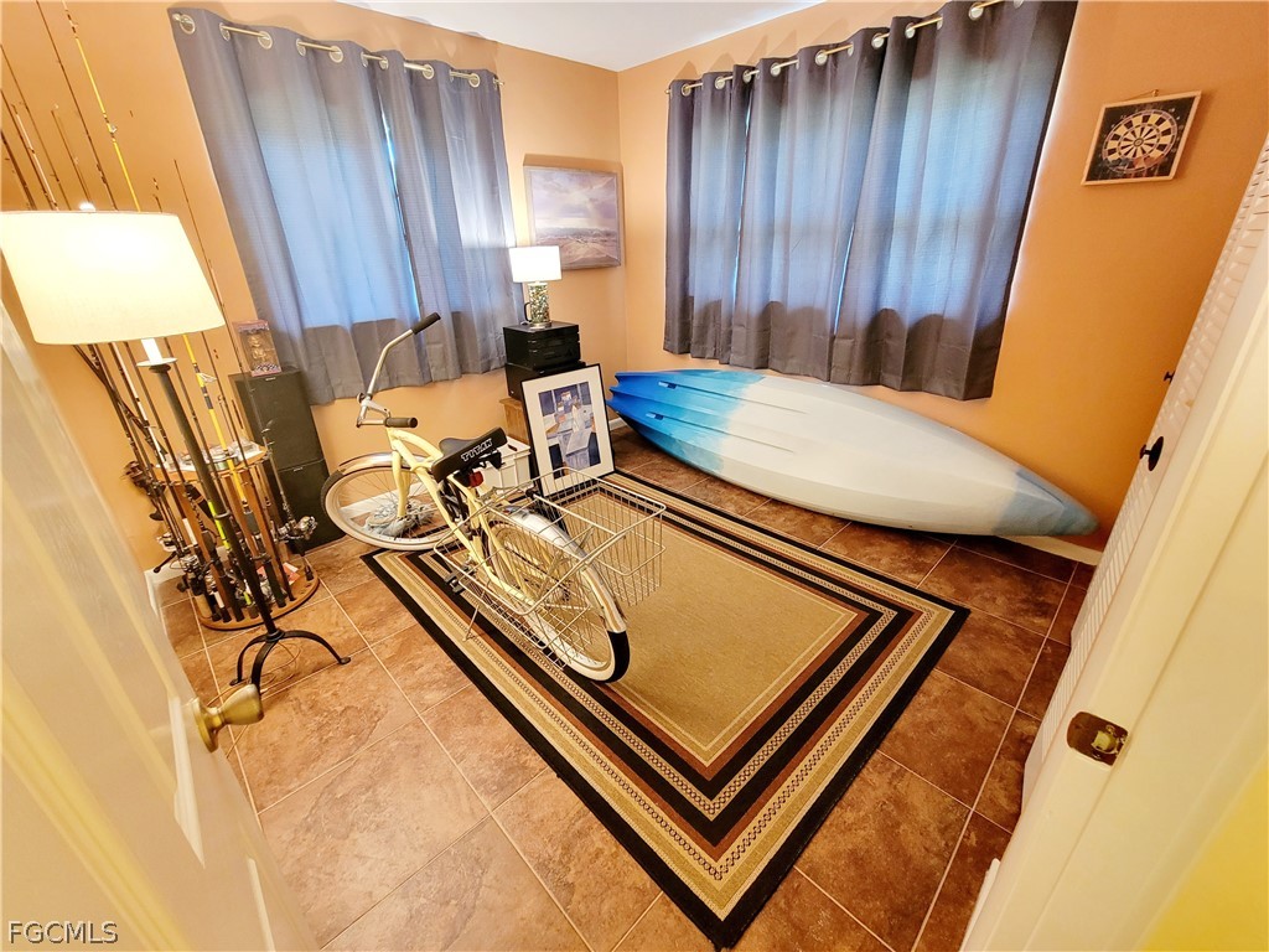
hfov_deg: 106.2
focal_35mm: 13
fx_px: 477
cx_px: 634
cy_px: 476
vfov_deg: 89.9
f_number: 2.2
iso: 320
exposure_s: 1/30
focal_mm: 2.2
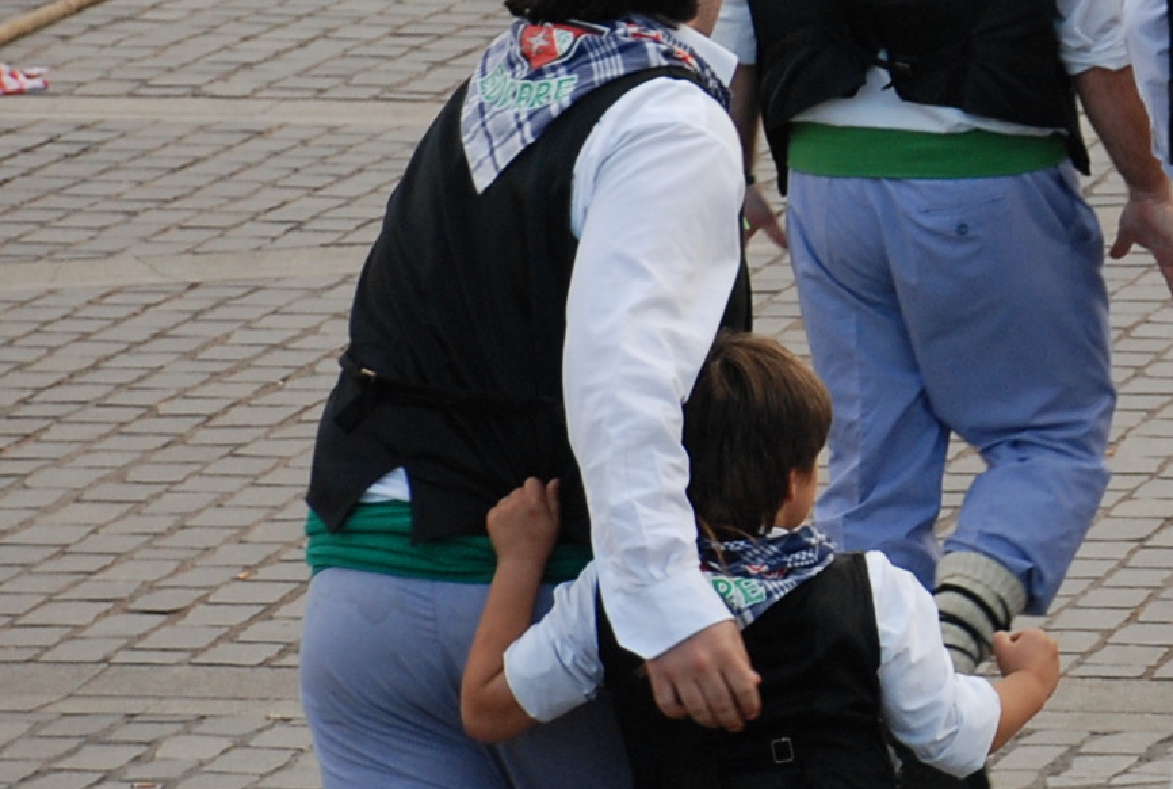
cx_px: 1761
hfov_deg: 5.8
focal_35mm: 351
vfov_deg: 3.9
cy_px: 41
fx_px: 11464
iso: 320
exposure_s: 1/125
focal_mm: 70
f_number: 5.6
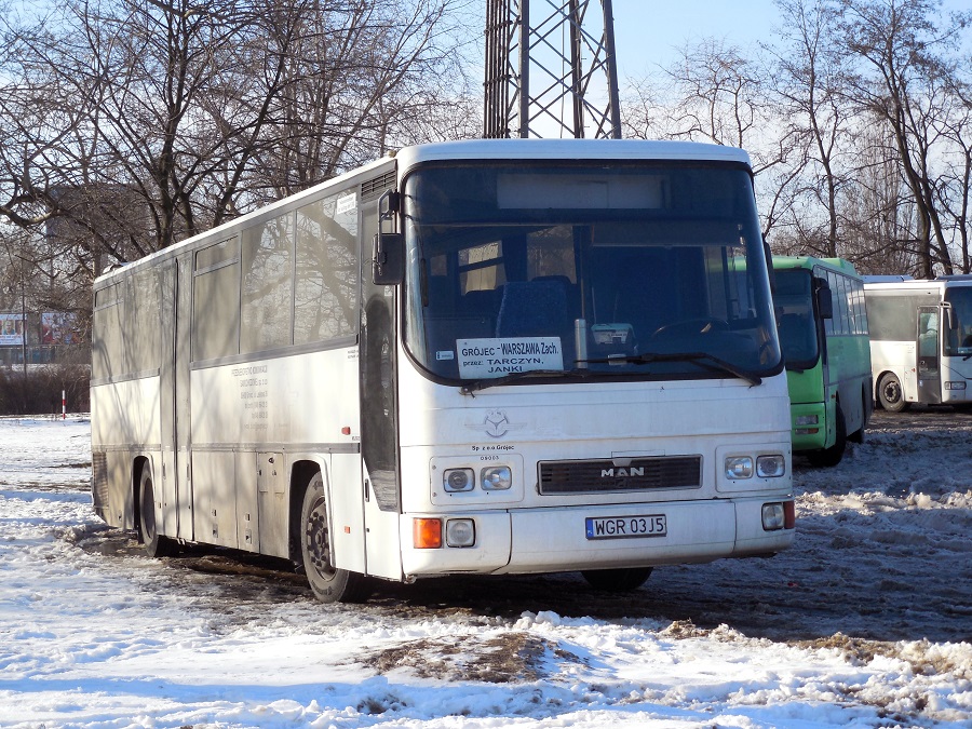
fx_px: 2190
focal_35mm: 78
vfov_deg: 18.9
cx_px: 486
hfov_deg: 25.0
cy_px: 364
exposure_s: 1/400
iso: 125
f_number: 4.5
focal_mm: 14.1
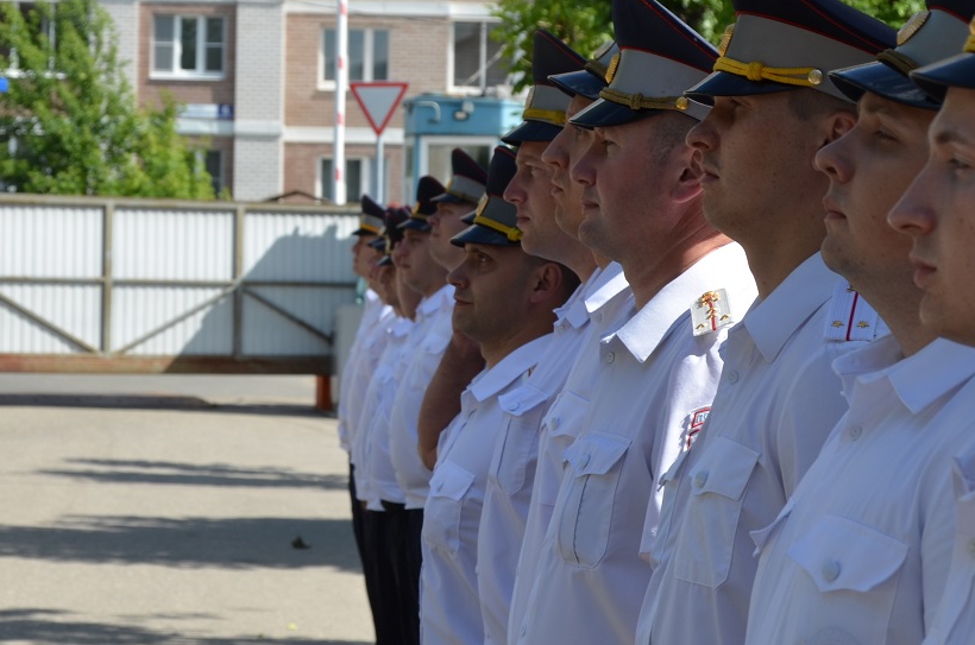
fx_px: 4079
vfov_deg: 9.0
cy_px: 256
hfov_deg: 13.6
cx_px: 371
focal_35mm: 151
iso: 100
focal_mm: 55
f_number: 8
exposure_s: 1/250
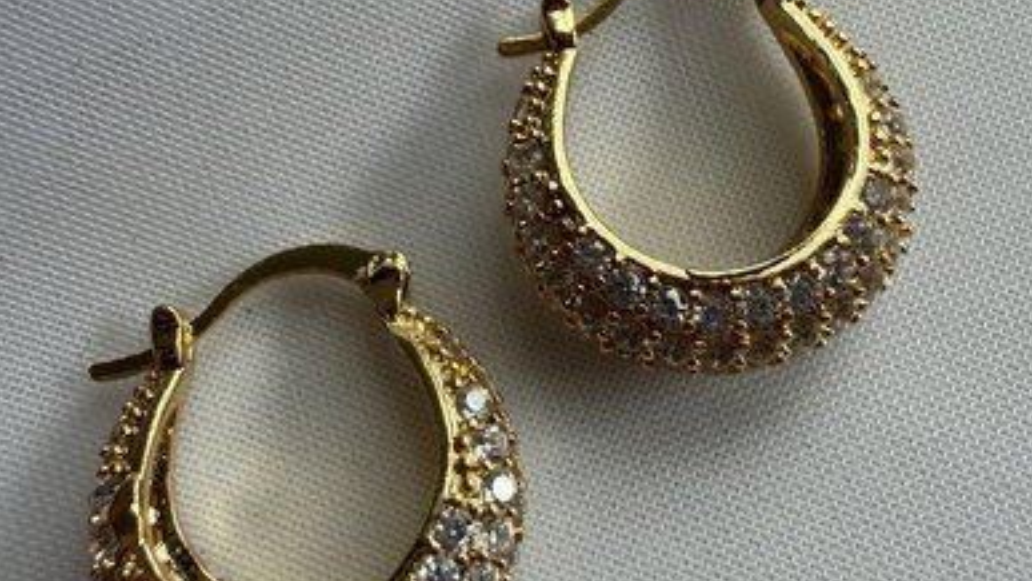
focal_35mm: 36
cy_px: 326
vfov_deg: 32.8
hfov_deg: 55.3
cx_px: 520
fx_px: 985
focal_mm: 2.22
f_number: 2.2
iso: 50
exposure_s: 1/99
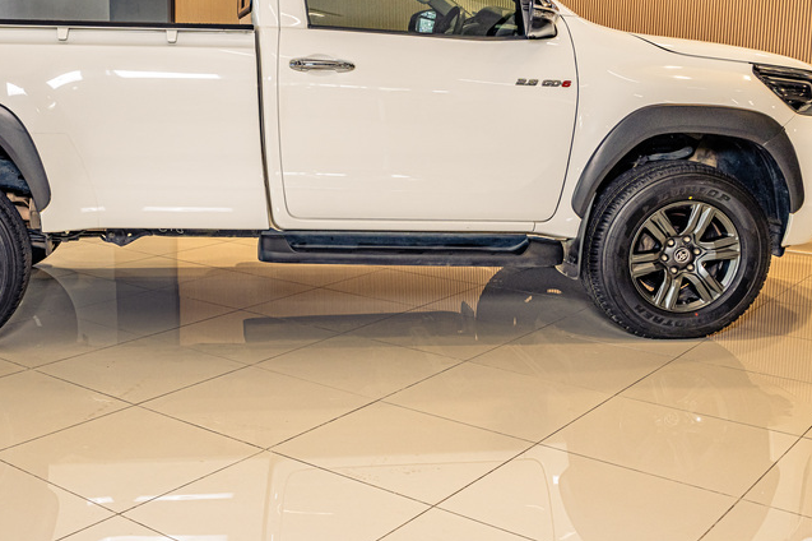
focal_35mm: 45
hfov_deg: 42.8
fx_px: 1014
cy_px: 204
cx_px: 248
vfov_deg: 29.7
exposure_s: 1/200
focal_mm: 28
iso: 640
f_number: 5.6
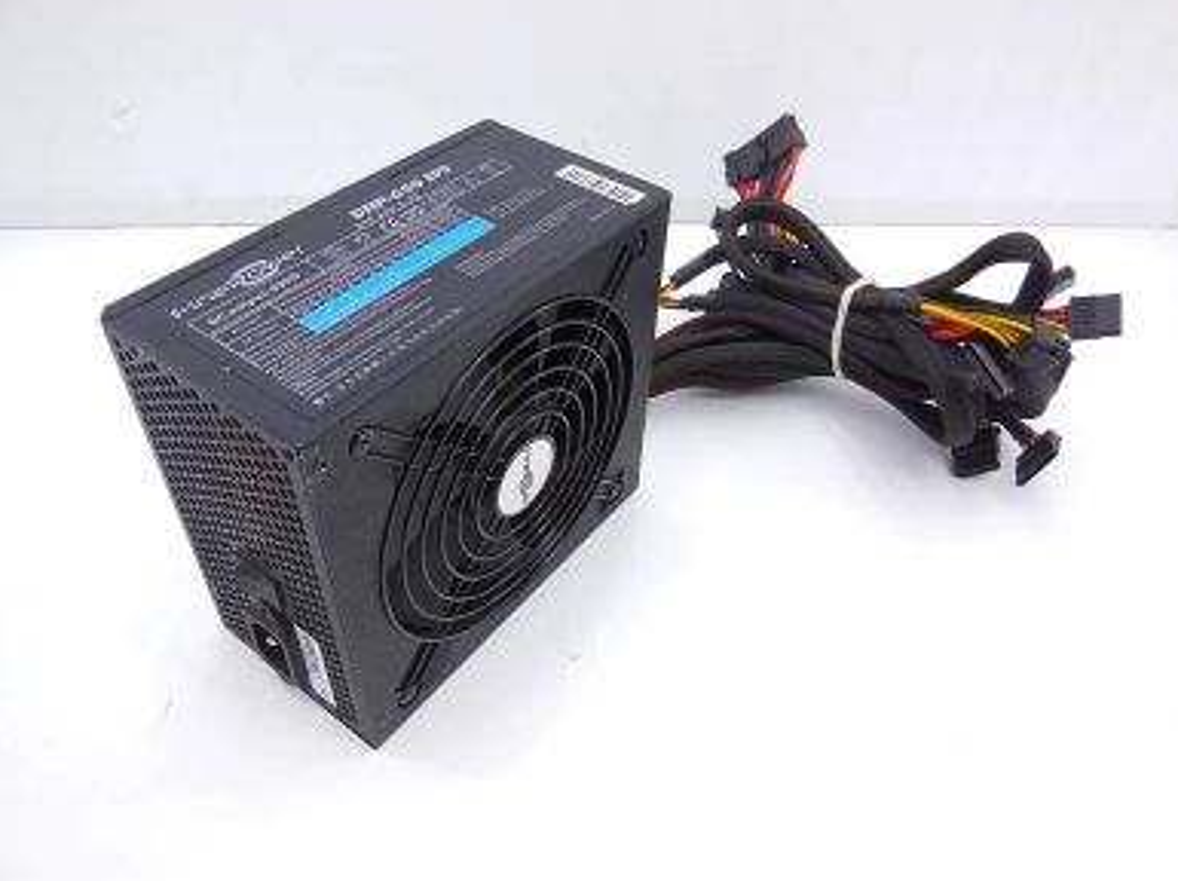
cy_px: 431
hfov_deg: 67.3
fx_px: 884
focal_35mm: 26
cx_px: 606
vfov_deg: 53.0
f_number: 3.1
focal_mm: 4.5
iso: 125
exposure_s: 1/60
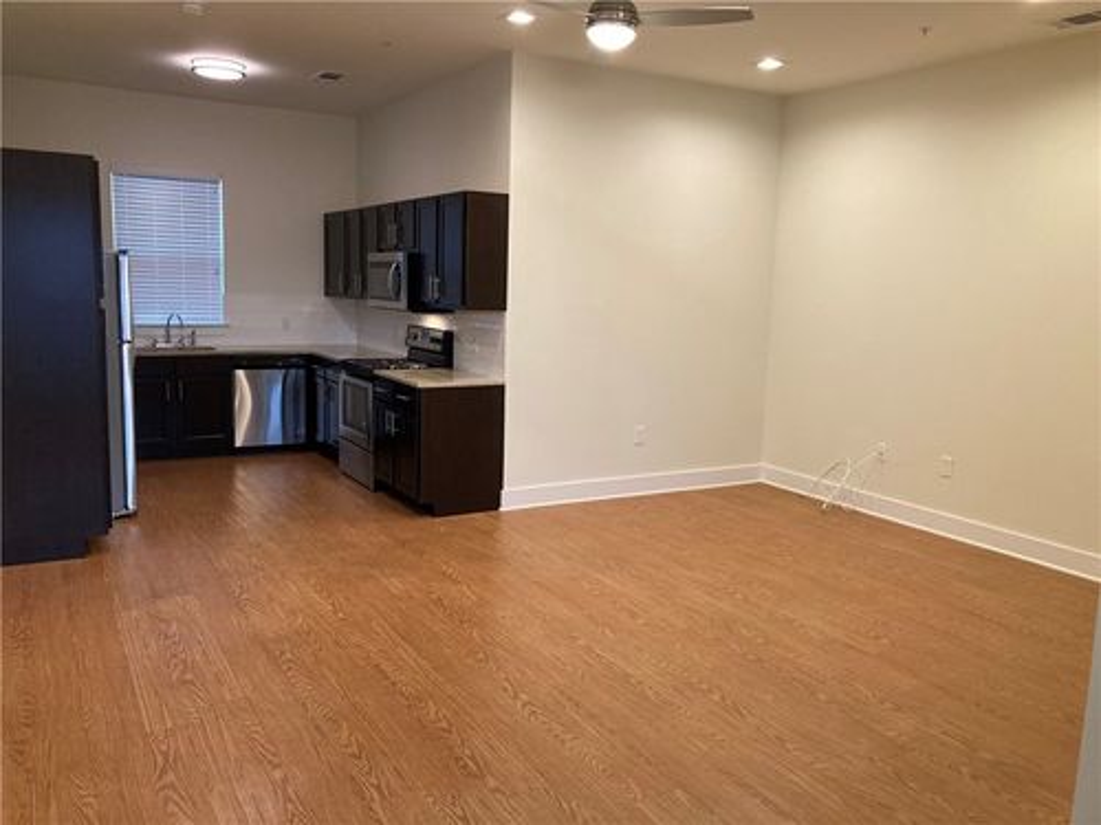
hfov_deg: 63.4
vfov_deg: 49.7
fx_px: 891
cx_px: 550
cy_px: 412
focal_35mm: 28
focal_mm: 3.99
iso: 160
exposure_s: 1/60
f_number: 1.8
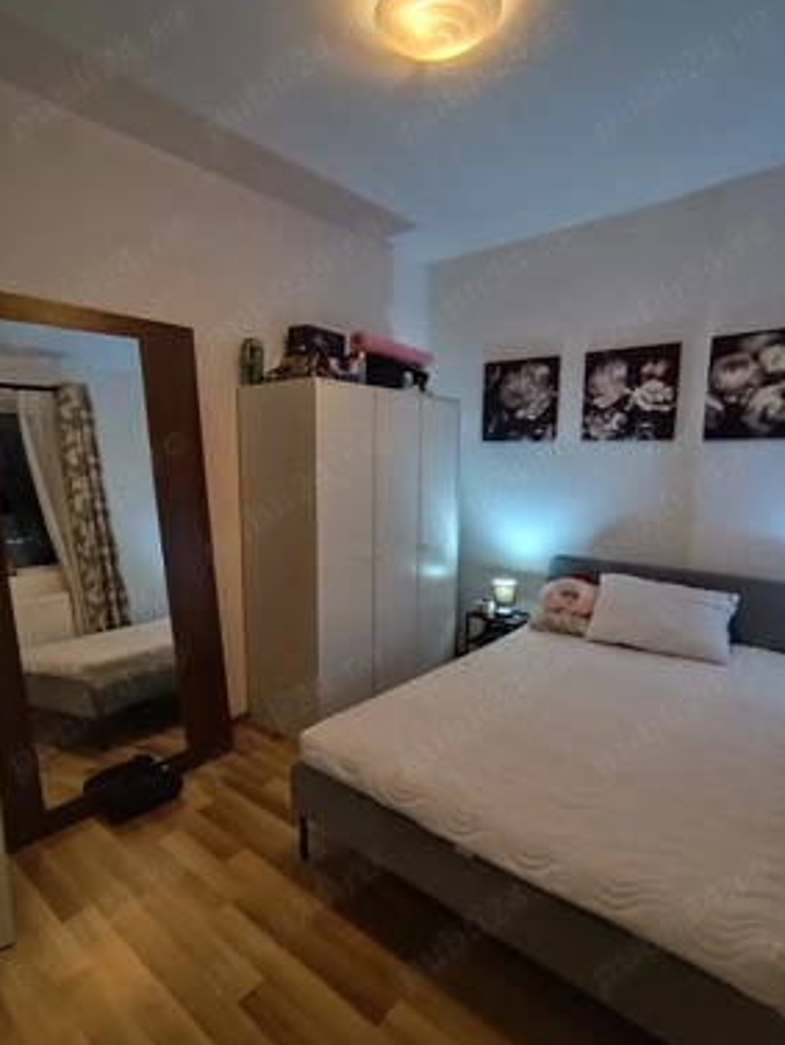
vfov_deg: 87.7
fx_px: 544
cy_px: 542
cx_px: 388
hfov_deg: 71.6
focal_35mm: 18
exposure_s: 1/25.4
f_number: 2.2
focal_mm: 1.65
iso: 320
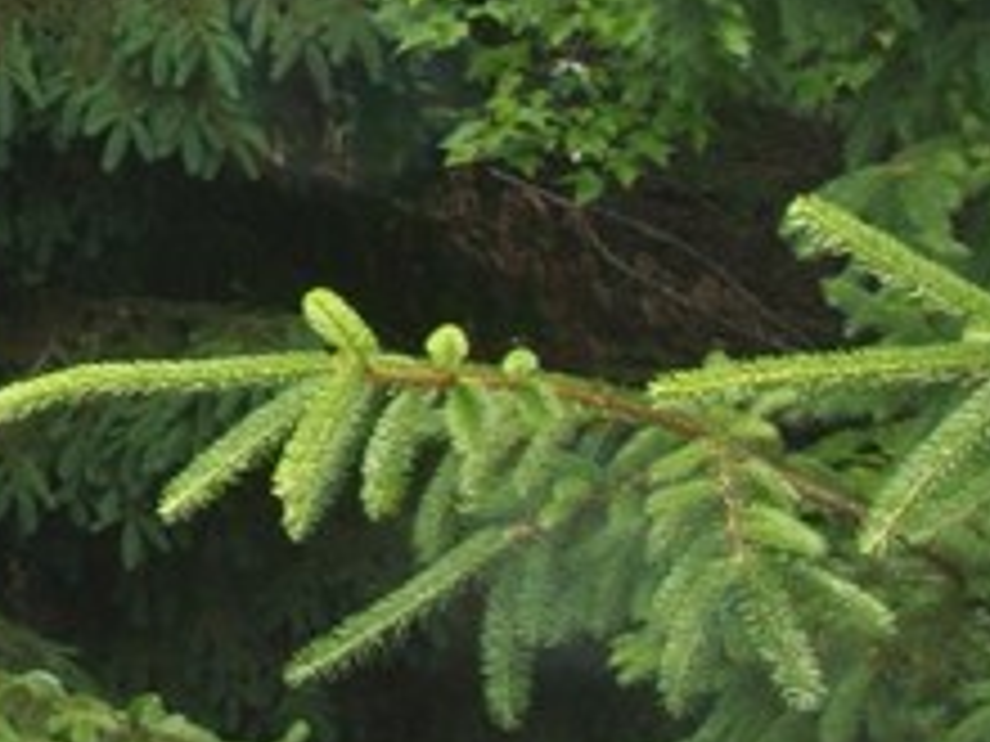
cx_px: -1303
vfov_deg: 10.1
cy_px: -423
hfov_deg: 11.7
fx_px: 4061
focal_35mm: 142
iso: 200
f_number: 11
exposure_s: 1/60
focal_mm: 11.4
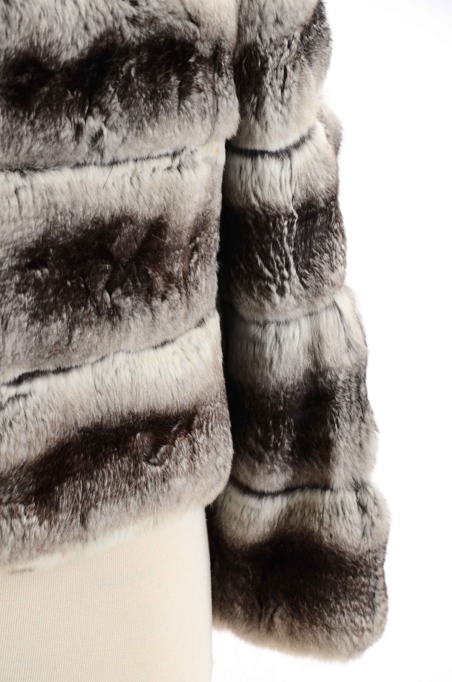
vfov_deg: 13.1
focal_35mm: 158
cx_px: 226
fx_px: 2979
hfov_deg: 8.7
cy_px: 341
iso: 160
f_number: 8
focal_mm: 105
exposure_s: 1/60
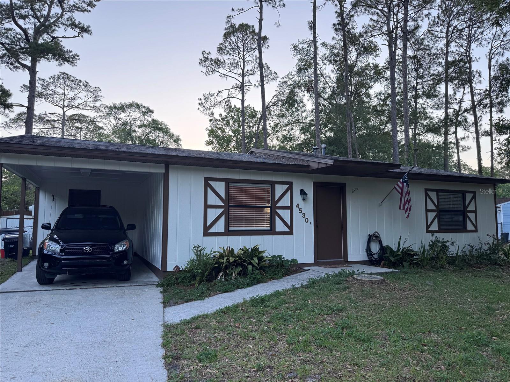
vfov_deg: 56.8
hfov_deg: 71.6
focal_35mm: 24
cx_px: 255
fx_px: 354
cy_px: 191
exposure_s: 1/162
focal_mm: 6.76
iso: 64
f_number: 1.78
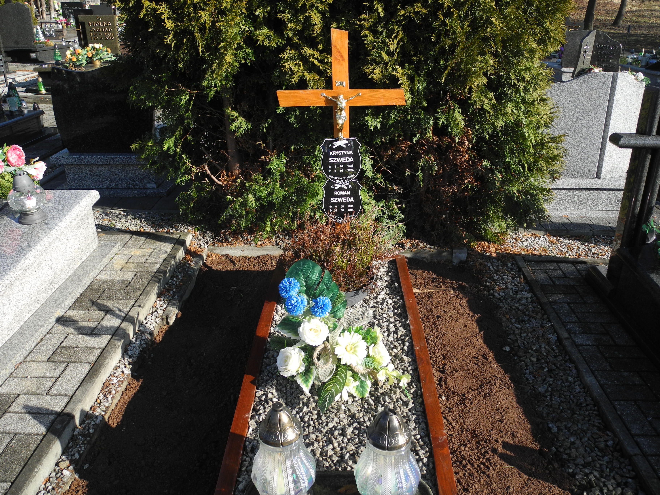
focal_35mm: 30
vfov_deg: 46.8
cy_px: 248
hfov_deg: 60.0
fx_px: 572
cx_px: 330
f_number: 2.8
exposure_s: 1/800
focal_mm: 6.4
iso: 100
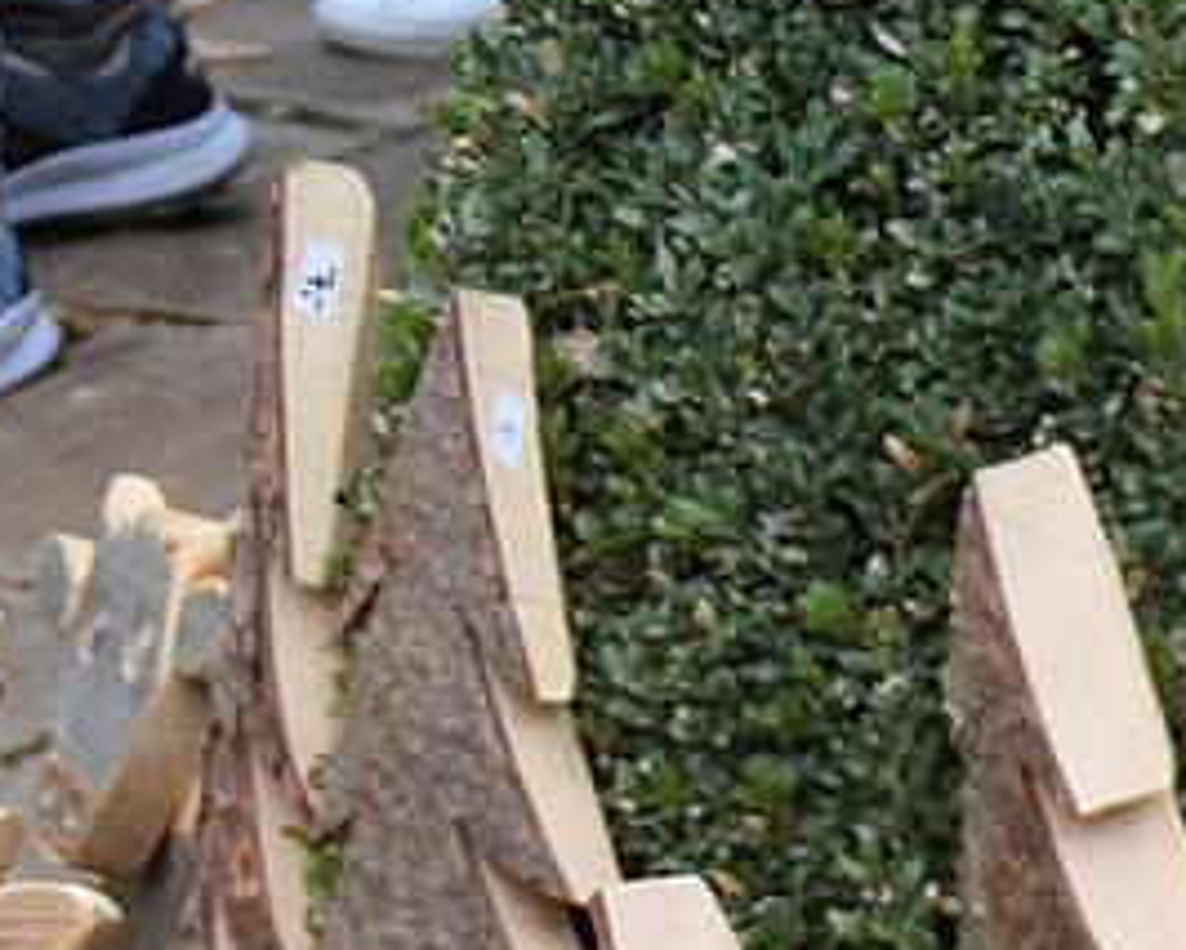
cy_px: 1574
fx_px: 10043
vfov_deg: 5.4
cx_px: 2287
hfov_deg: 6.6
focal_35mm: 286
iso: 1600
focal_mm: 50
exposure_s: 1/80
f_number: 4.8
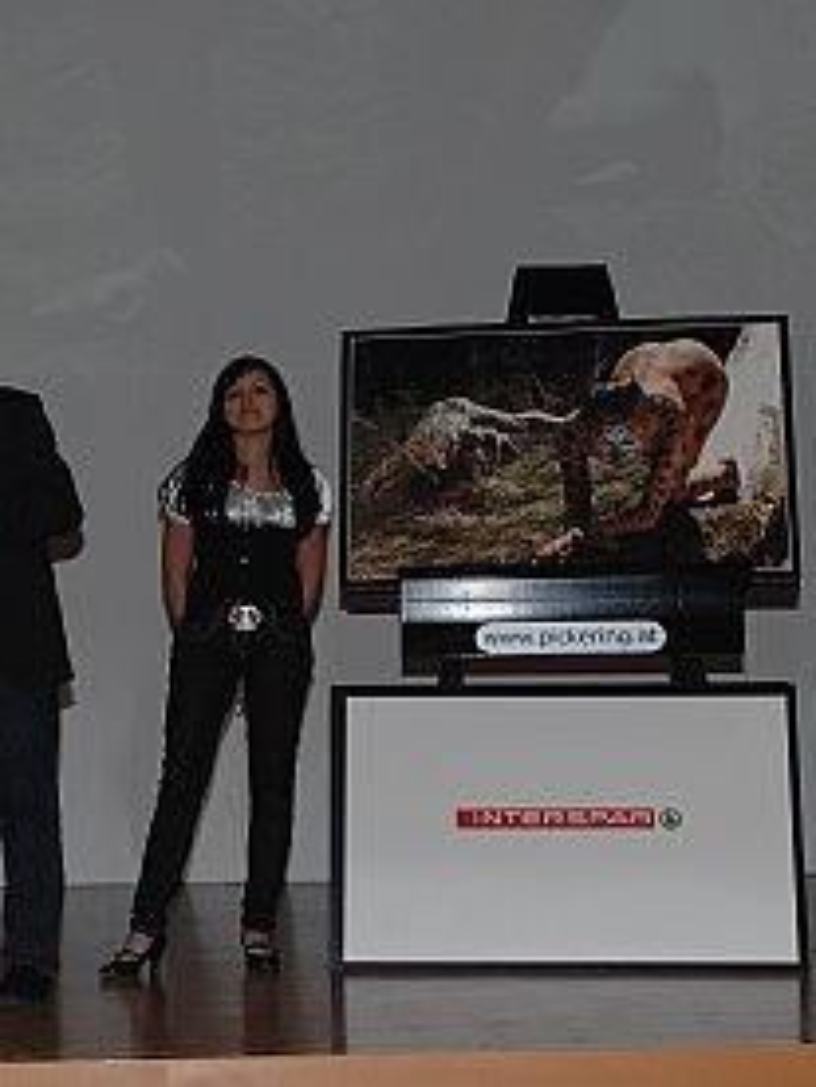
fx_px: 2412
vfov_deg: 25.4
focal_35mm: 77
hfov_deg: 19.2
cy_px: 544
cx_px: 292
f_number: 4.8
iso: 200
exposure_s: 1/60
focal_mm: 35
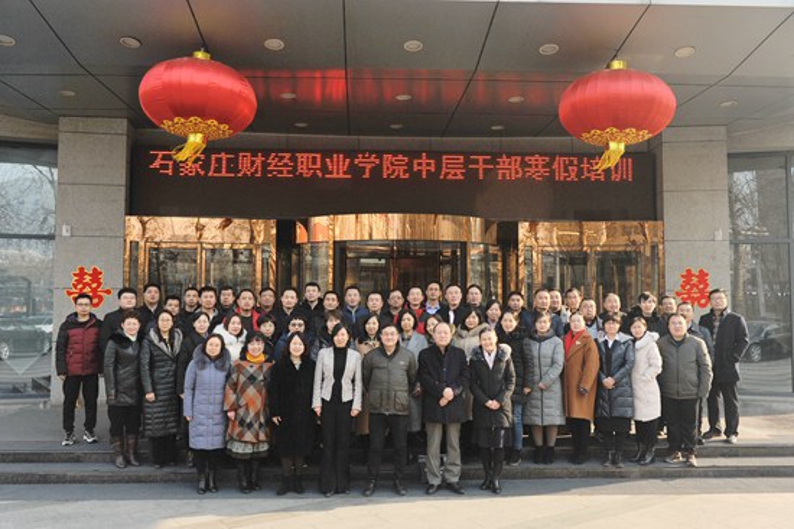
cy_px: 264
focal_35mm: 32
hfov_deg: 58.7
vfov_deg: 41.1
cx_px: 397
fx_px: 705
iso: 1000
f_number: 5.6
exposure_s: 1/2000
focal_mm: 32
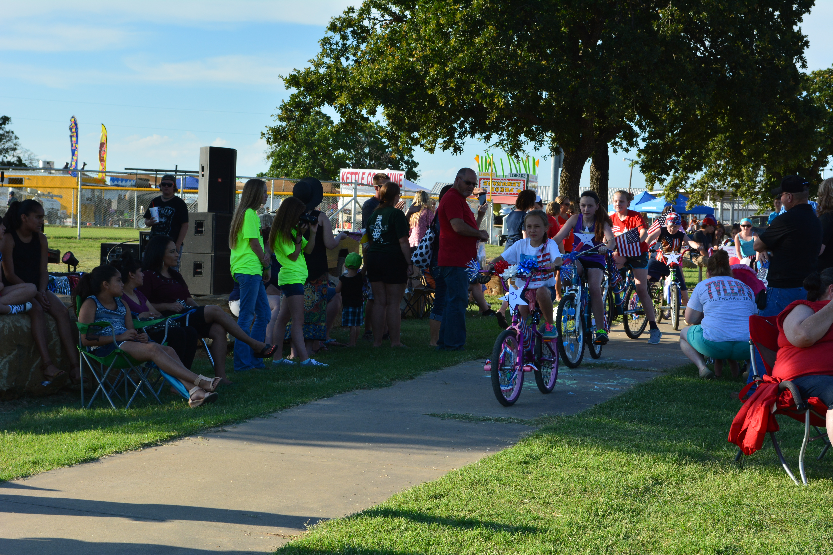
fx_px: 1596
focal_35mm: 69
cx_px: 416
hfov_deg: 29.2
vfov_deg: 19.7
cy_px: 278
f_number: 10
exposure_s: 1/250
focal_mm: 46
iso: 320
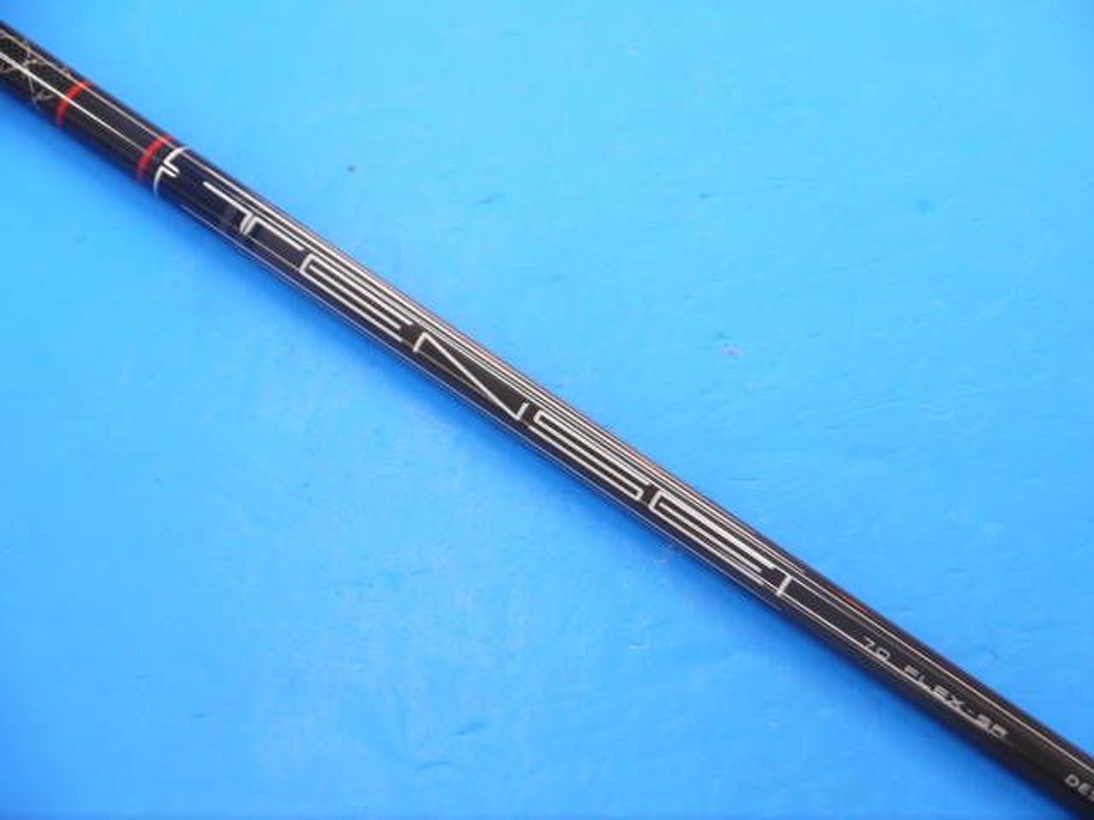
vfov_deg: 17.6
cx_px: 547
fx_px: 2655
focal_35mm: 84
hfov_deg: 23.3
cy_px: 410
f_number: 5.6
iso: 640
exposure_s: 1/80
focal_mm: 42
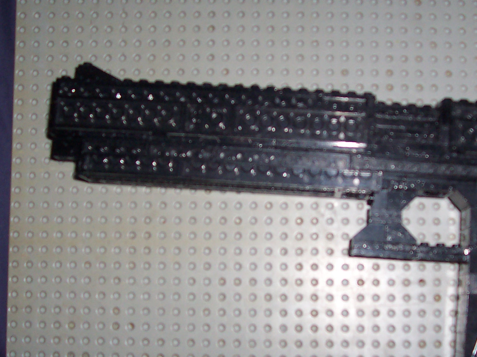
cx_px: 299
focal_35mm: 58
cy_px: 210
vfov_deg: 25.2
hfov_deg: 33.1
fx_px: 799
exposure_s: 1/60
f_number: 2.8
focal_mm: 5.6
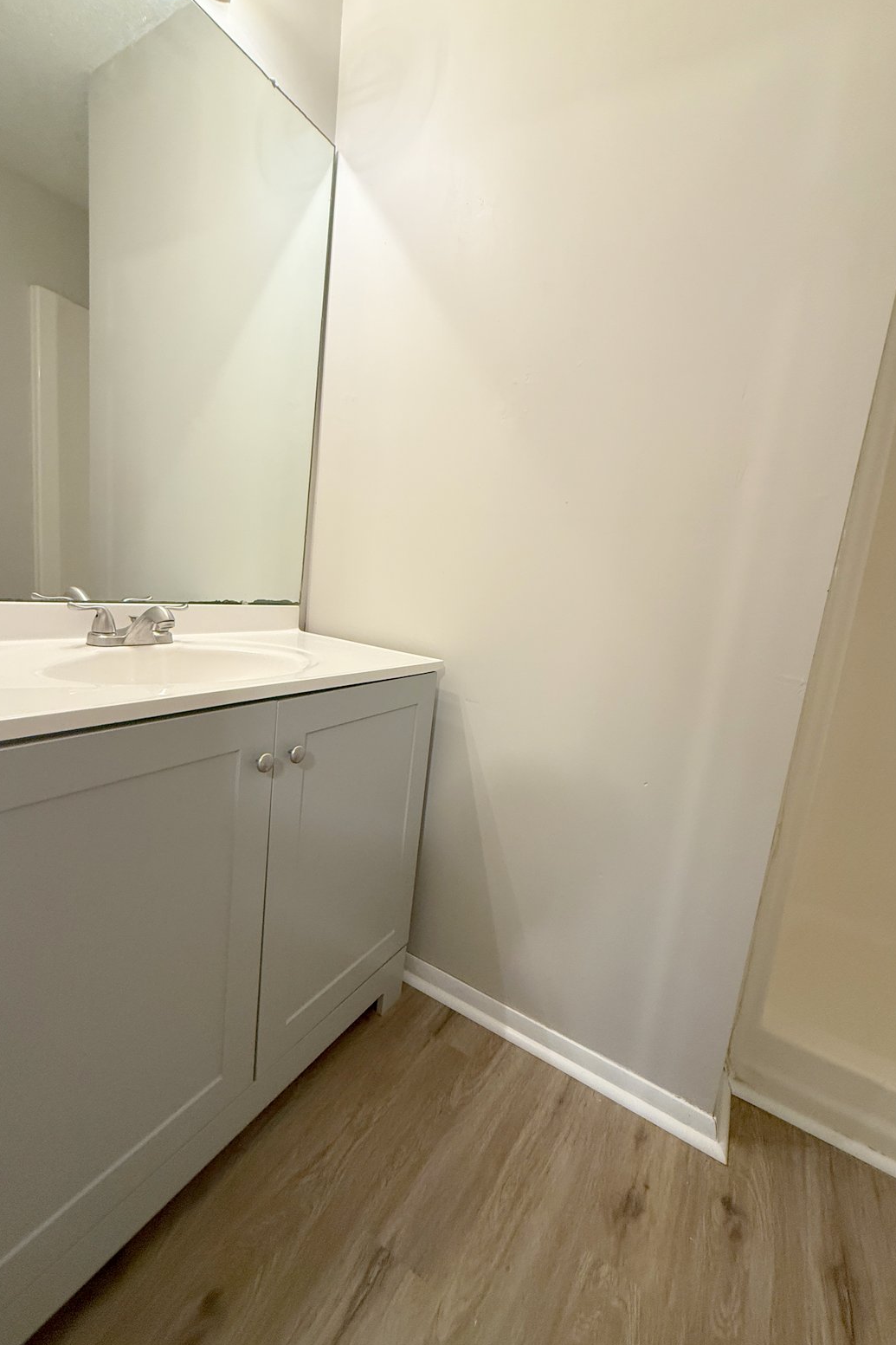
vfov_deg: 100.4
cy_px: 669
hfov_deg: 77.3
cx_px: 444
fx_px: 560
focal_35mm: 15
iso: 250
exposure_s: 1/60
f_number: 2.2
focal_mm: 2.22
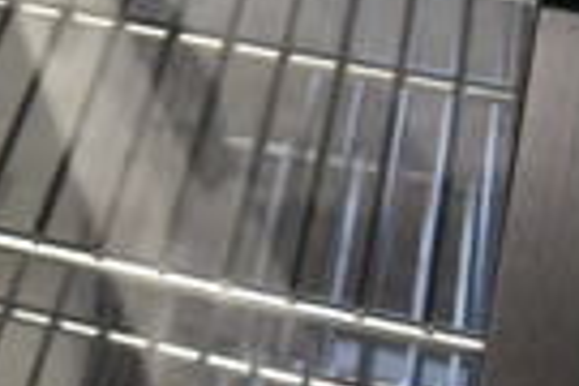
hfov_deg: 15.6
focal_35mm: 122
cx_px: -249
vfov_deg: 10.4
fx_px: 1962
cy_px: -360
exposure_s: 1/30
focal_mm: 18
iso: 560
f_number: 3.5
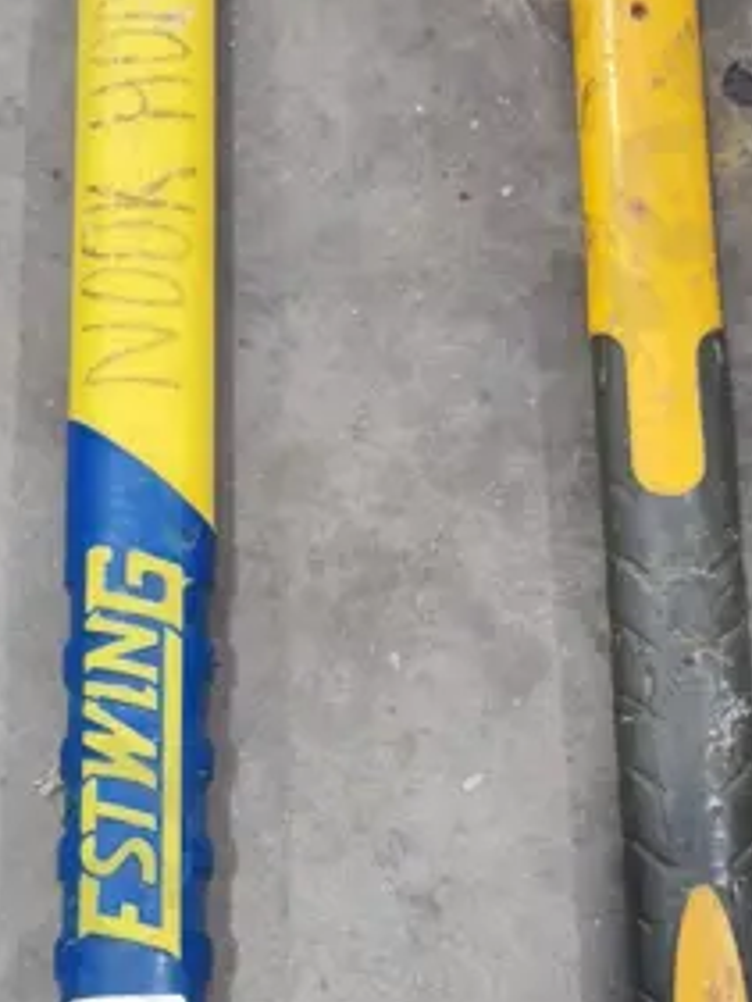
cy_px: 524
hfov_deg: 16.2
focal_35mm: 91
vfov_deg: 21.5
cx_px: 424
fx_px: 2634
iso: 160
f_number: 1.8
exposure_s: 1/100
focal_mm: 7
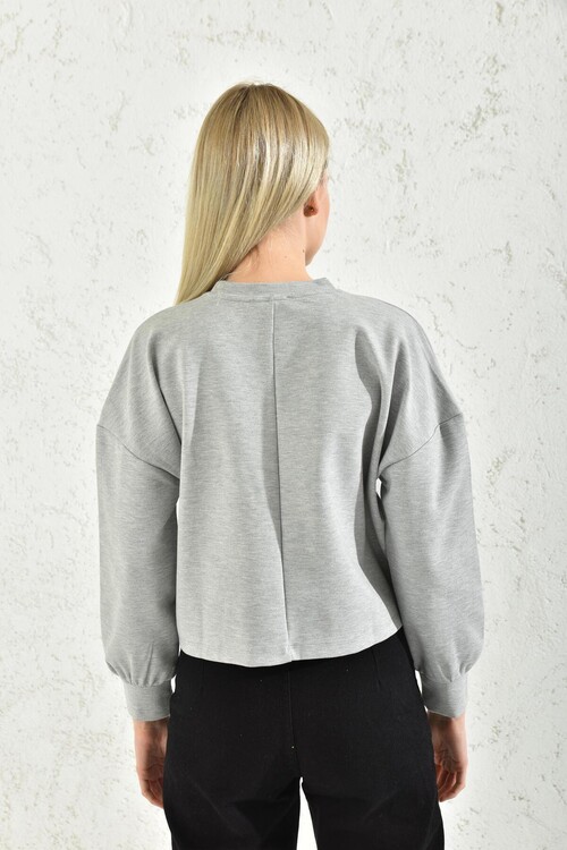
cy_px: 425
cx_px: 284
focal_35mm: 46
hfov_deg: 29.2
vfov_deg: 42.7
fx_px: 1087
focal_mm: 46
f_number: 7.1
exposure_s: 1/160
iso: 100
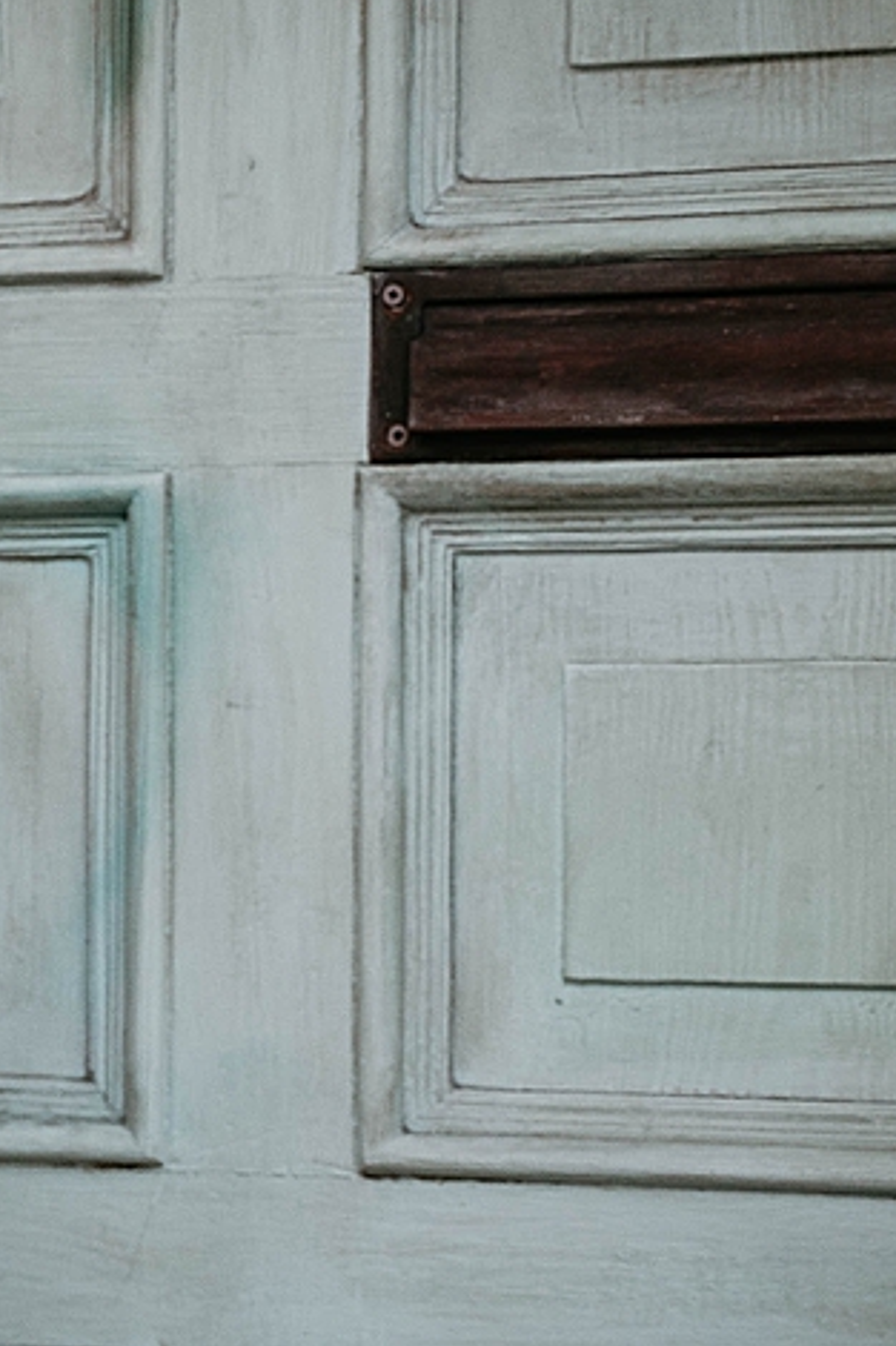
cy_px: 792
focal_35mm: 146
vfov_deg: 14.1
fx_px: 5454
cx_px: -779
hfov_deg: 8.9
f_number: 2.8
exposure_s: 1/250
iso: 320
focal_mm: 49
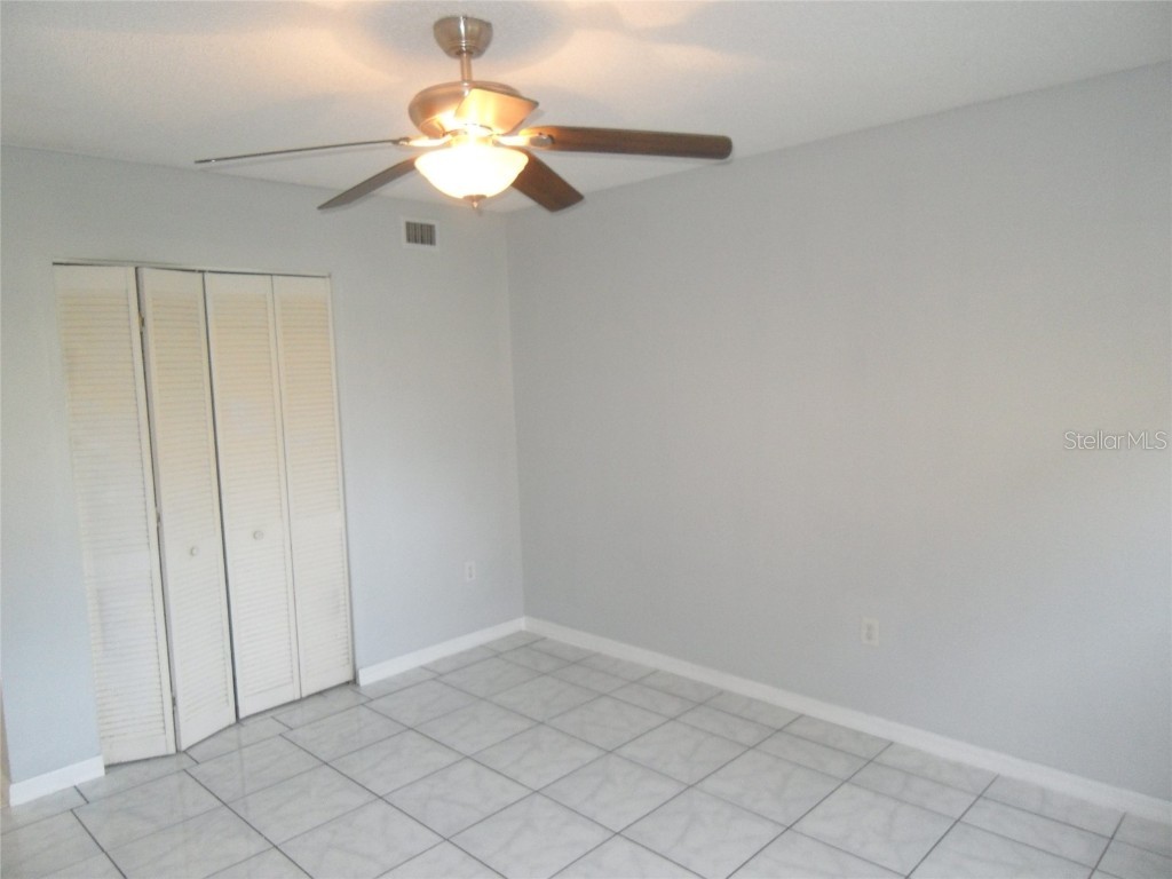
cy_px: 440
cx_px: 586
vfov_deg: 56.8
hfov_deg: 71.6
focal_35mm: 24
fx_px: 813
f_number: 2.8
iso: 240
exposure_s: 1/45
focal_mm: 4.3
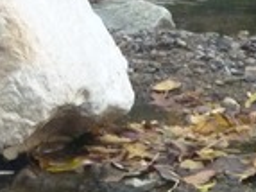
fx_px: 5453
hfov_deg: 2.7
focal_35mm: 738
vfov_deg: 2.0
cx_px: -186
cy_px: -233
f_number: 5.9
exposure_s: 1/80
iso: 400
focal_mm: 22
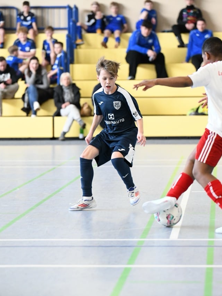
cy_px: 148
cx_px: 139
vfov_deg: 11.8
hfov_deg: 8.8
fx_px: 1437
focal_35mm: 168
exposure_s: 1/1600
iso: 8000
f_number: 2.8
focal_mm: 116
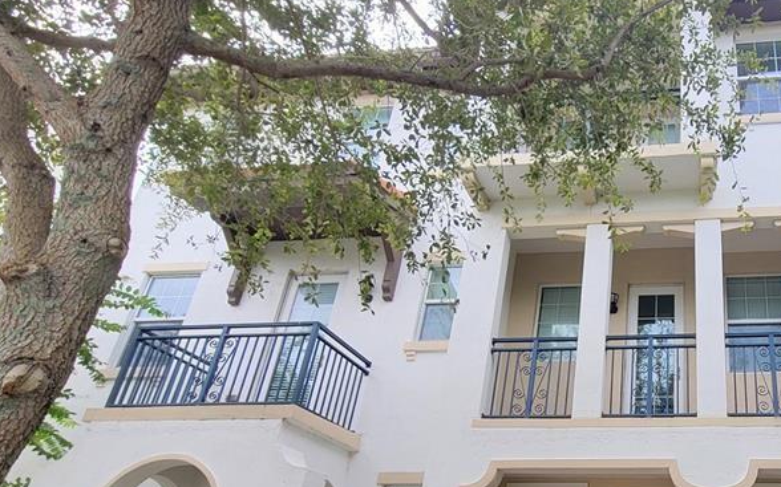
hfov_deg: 66.2
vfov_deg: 48.6
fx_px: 511
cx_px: 651
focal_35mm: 24
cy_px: 377
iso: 50
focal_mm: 2.2
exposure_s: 1/147
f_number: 2.2
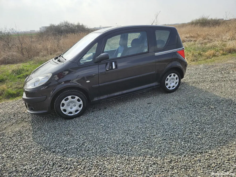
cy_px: 88
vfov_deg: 58.9
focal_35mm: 23
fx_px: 157
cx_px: 118
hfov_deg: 73.9
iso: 25
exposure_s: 1/1775
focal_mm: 5.4
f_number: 1.8
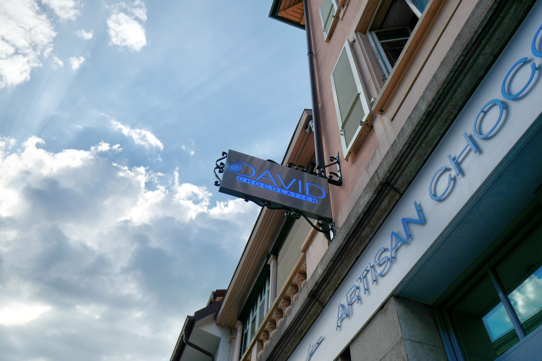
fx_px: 421
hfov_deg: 65.5
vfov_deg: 46.3
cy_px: 180
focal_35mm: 28
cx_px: 271
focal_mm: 28
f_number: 2.8
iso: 100
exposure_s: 1/1000
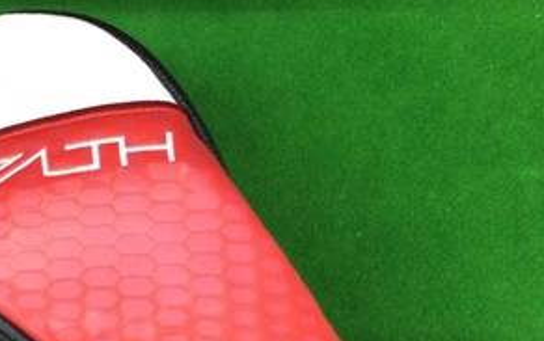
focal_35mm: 72
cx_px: 41
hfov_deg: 27.4
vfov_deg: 17.4
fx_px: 1068
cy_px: 388
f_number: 2.4
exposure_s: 1/30
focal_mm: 3.3
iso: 160
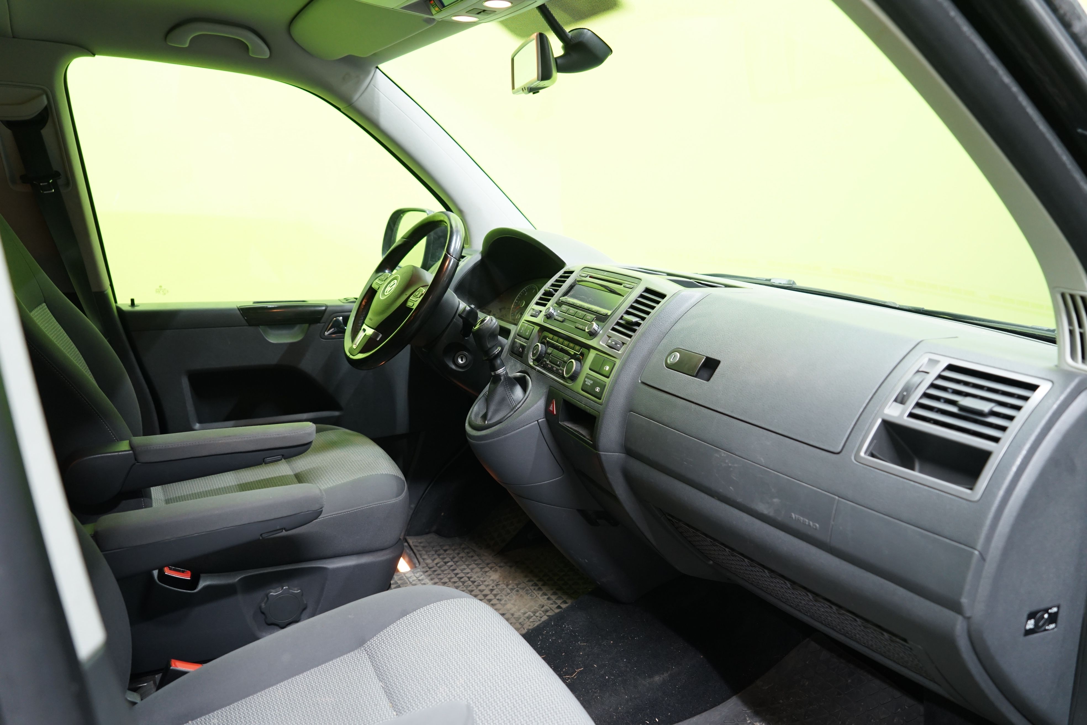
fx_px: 785
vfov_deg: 49.6
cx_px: 544
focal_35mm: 26
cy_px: 362
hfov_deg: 69.4
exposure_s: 1/20
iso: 1000
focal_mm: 26
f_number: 4.5
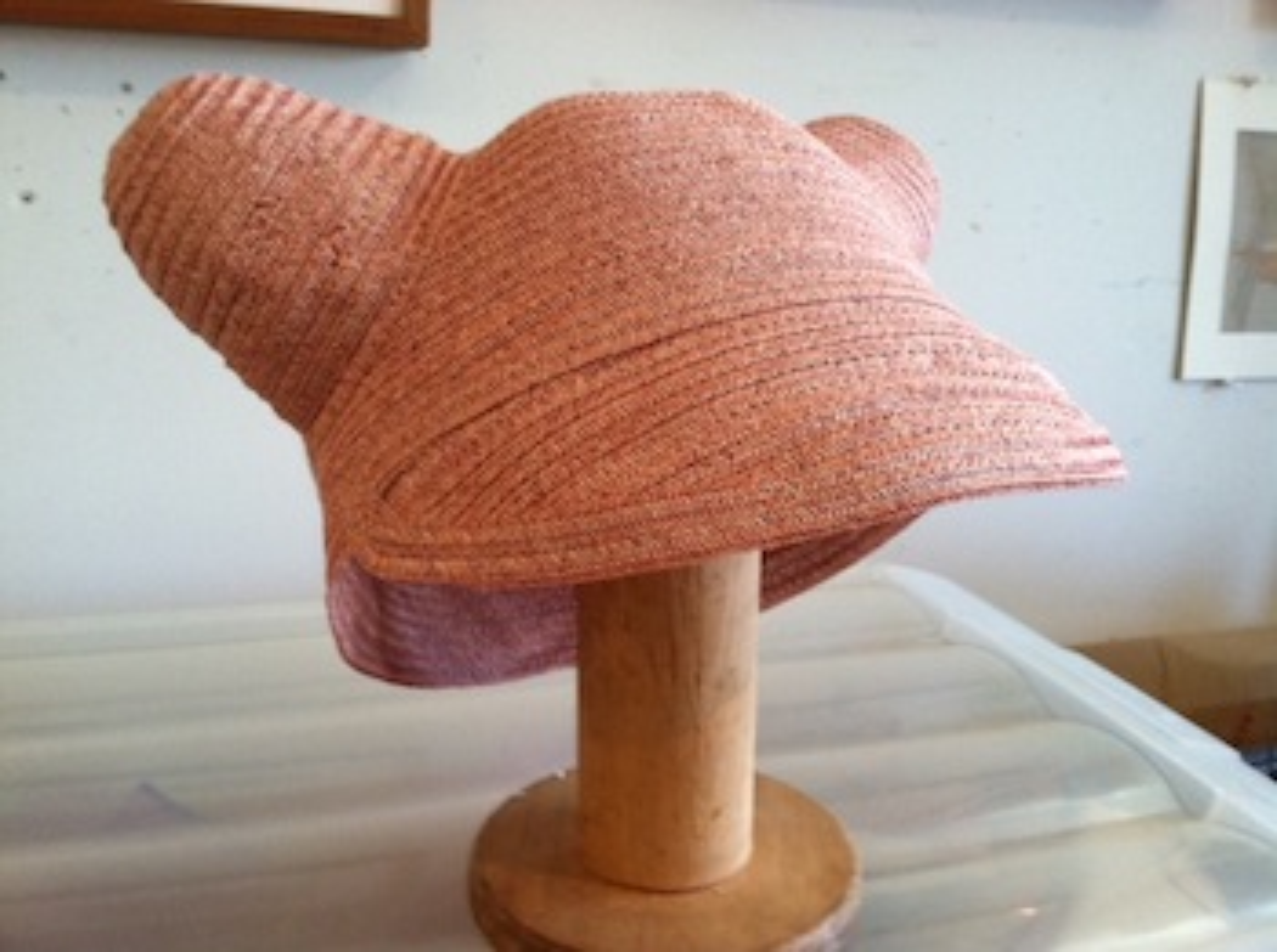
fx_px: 1289
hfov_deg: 52.7
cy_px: 476
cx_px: 638
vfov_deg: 40.6
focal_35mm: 35
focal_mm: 3.85
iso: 160
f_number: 2.8
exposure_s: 1/15
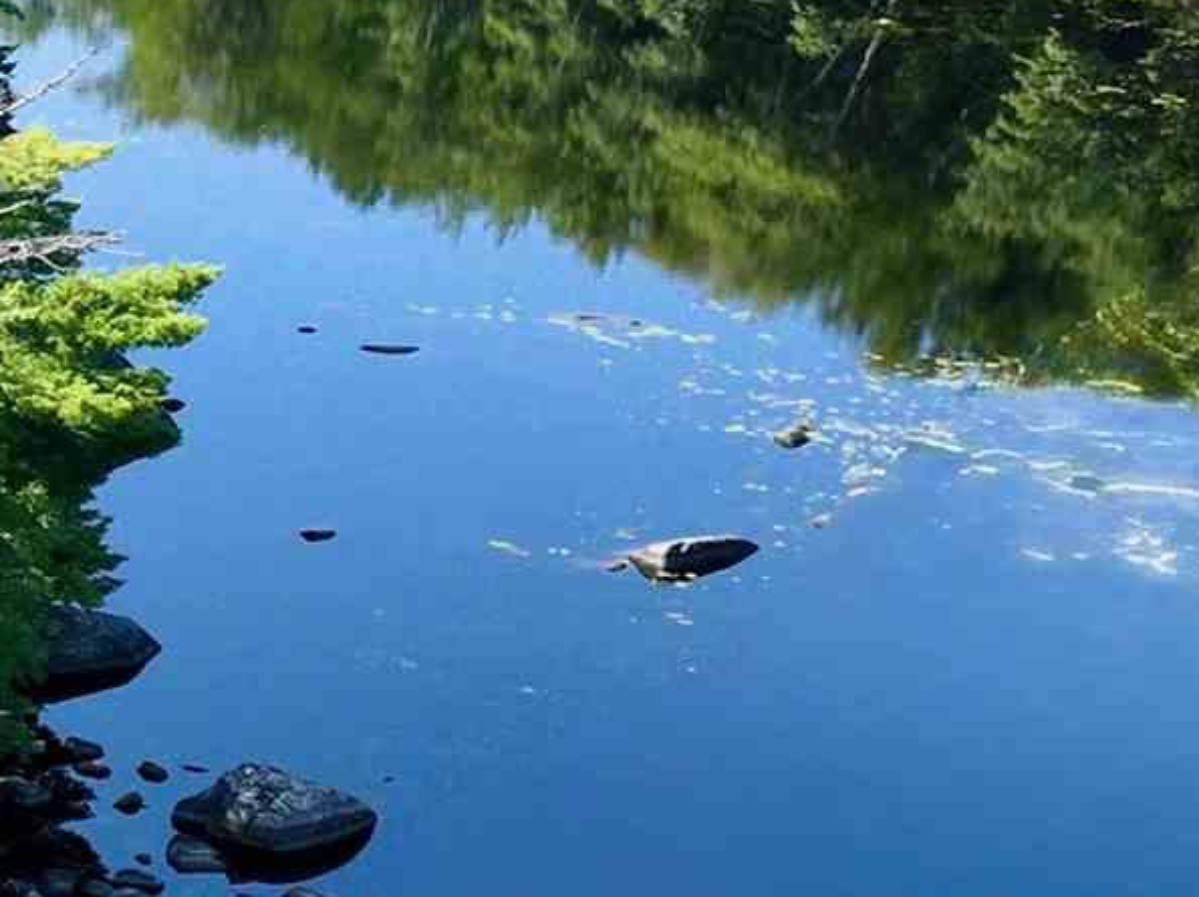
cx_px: -1338
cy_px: 848
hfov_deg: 13.3
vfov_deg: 11.8
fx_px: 4291
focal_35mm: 124
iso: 300
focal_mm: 12.29
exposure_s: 1/2000
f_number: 2.8
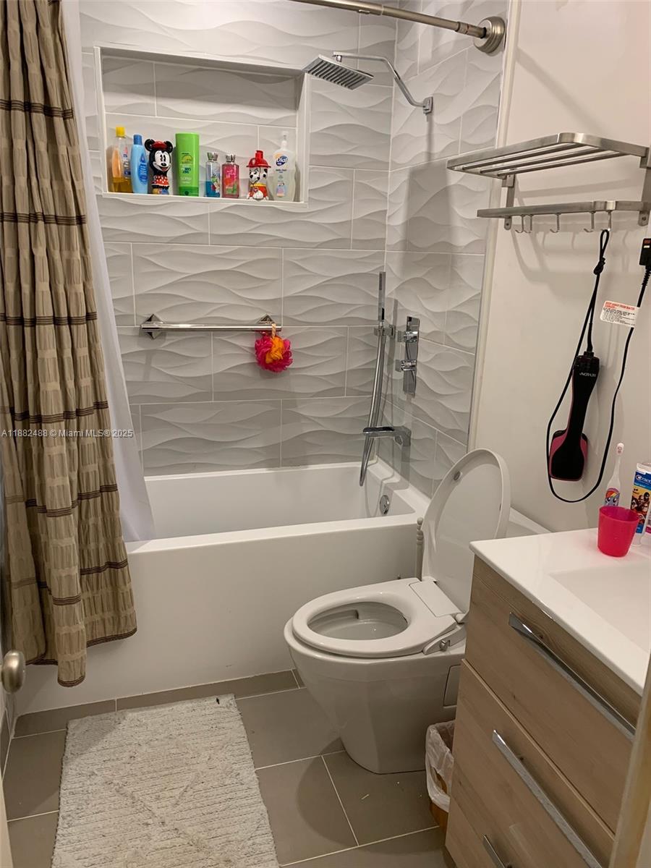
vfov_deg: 67.3
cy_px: 434
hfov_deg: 53.1
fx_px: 652
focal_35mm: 26
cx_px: 326
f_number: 1.8
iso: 100
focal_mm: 4.25
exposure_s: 1/60
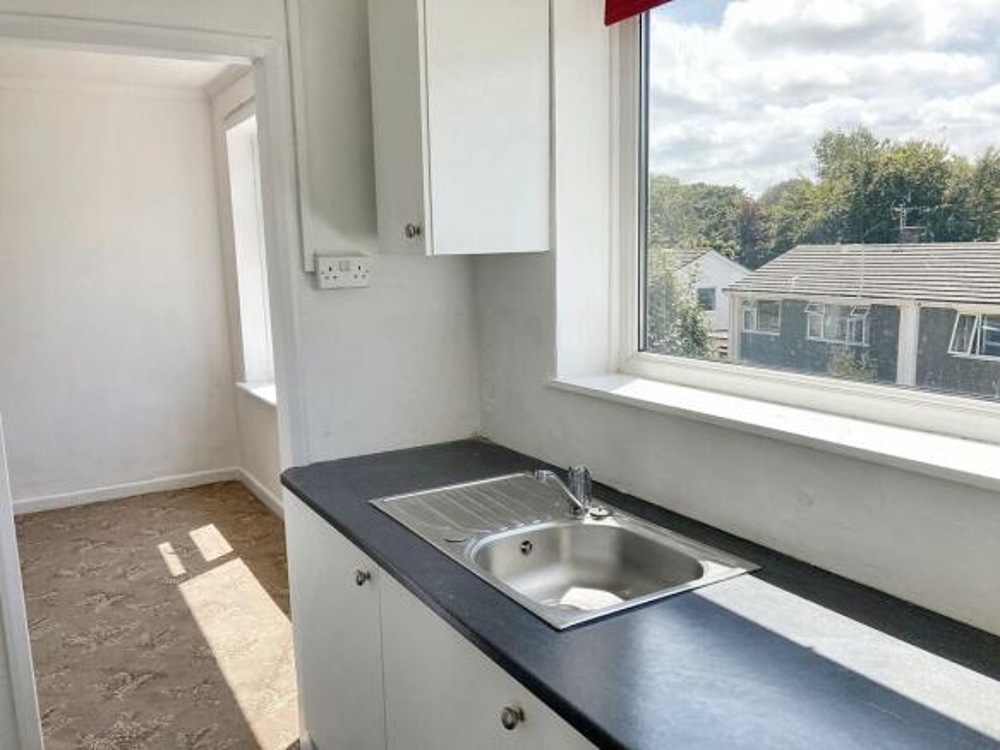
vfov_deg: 49.7
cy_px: 375
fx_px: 809
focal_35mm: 28
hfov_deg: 63.5
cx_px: 500
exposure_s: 1/704
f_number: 1.8
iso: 20
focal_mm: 4
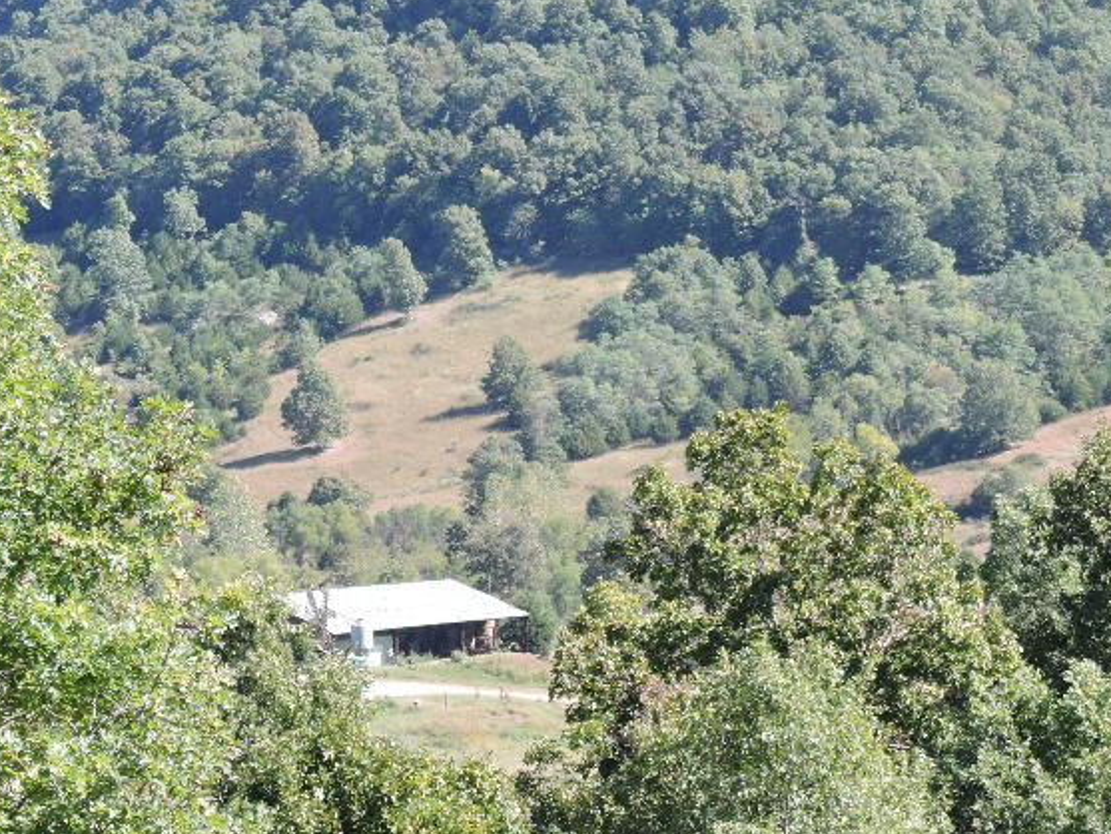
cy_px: 399
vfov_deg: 7.7
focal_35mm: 193
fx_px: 6196
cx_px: 610
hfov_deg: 10.2
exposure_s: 1/125
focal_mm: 18.7
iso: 100
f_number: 4.7
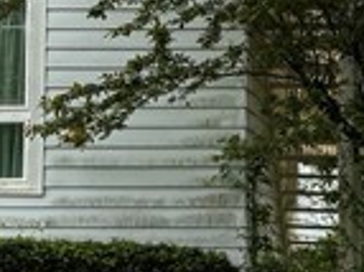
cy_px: 33
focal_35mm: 172
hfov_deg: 11.4
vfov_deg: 8.6
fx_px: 1807
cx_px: 379
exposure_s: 1/2000
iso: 100
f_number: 1.78
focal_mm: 6.76
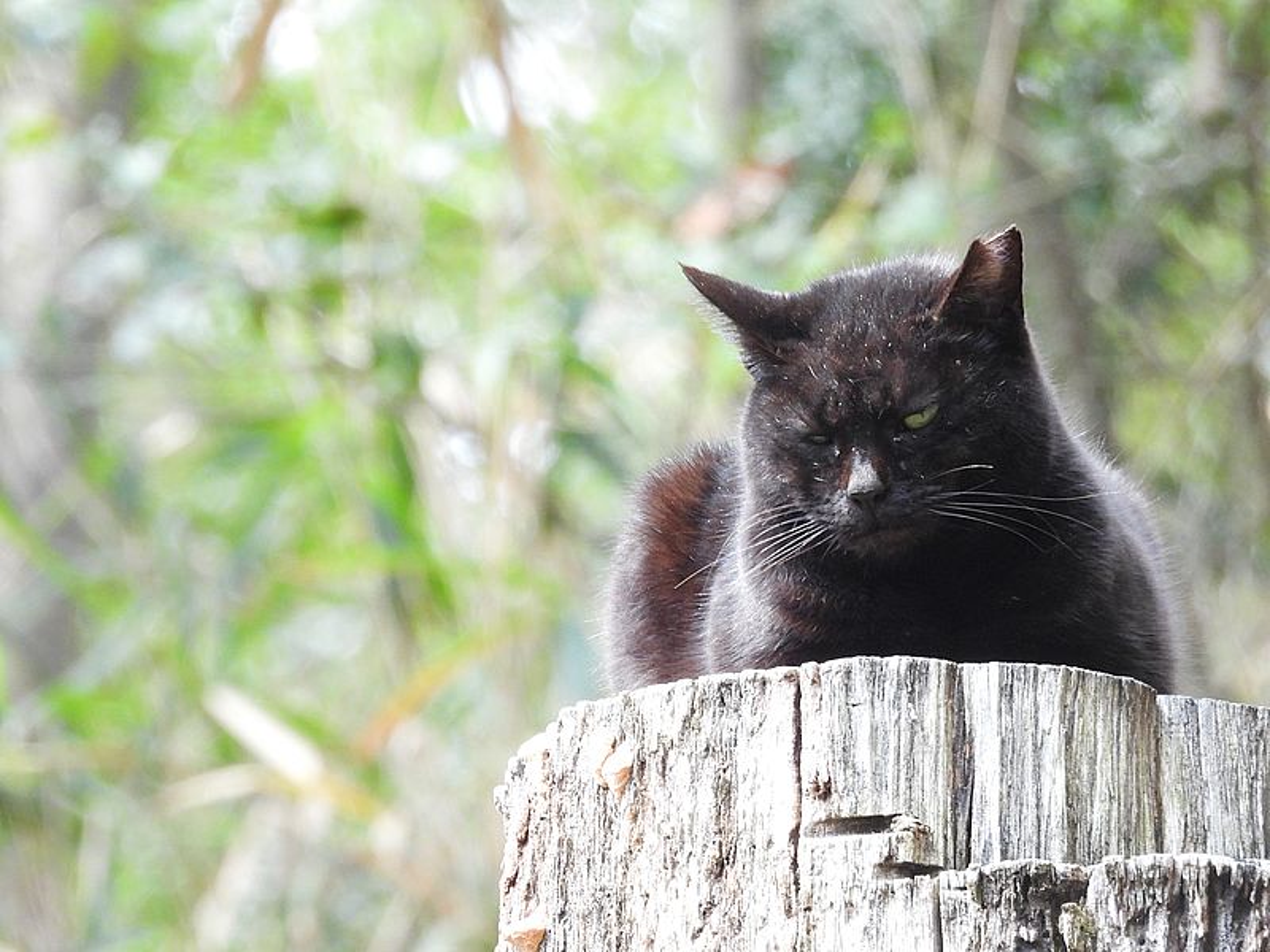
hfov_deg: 2.1
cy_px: 476
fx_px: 34854
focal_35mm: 950
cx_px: 635
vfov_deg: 1.6
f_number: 5.6
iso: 720
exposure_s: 1/125
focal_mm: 170
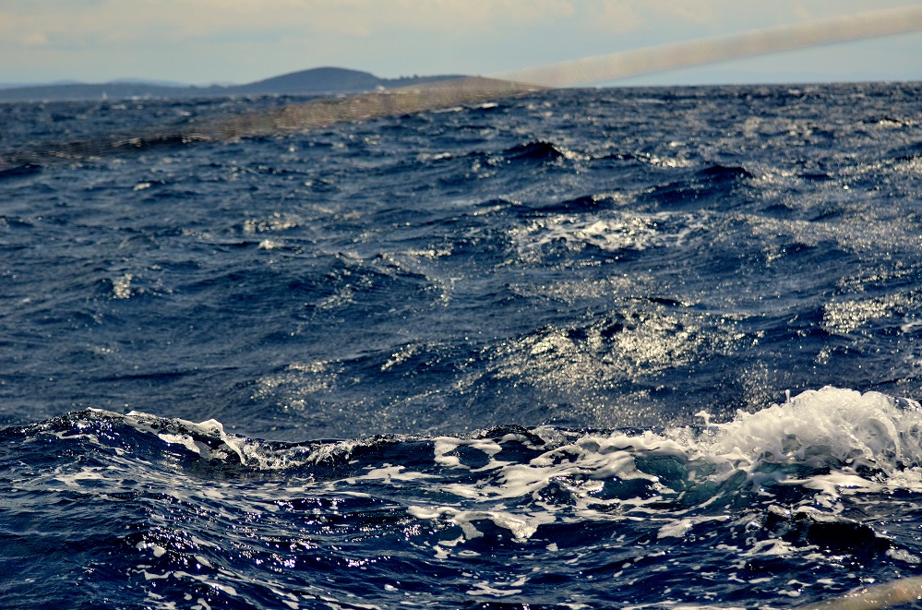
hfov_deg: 19.5
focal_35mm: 105
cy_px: 305
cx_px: 461
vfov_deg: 13.0
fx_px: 2683
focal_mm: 70
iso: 400
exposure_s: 1/5000
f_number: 4.5
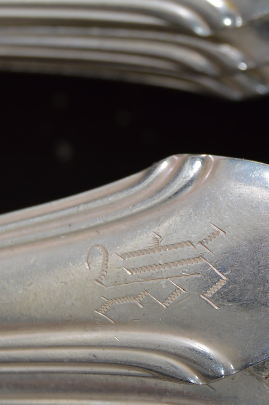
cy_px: 213
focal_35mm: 194
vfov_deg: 10.6
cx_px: 124
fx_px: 2178
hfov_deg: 7.1
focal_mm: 52
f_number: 7.1
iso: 100
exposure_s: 1/160
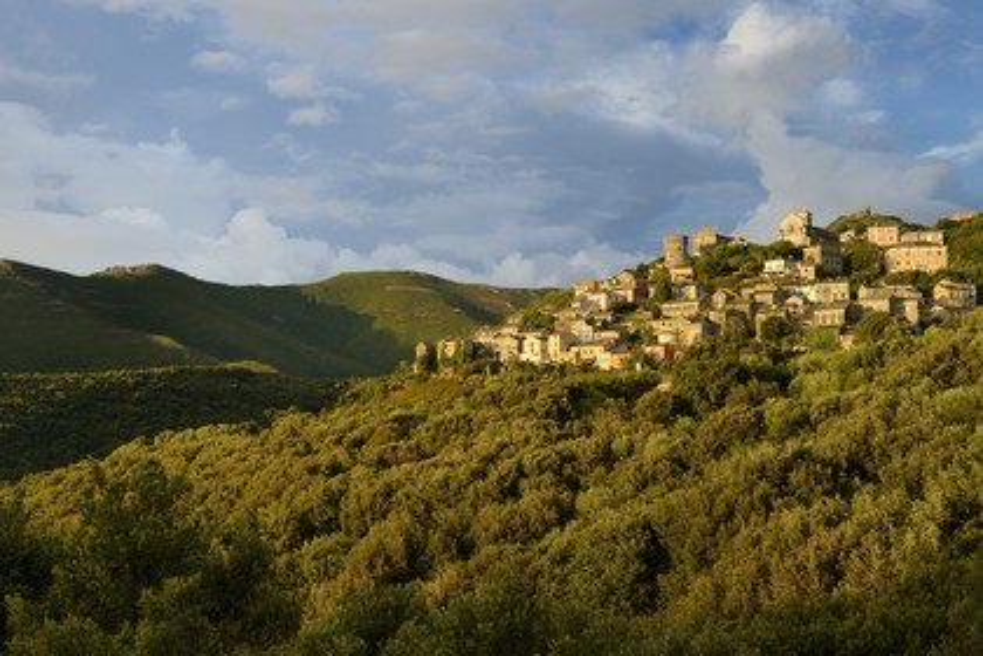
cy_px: 328
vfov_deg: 30.5
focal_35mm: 44
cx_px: 492
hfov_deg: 44.5
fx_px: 1201
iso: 200
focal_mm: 44
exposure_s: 1/160
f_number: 9
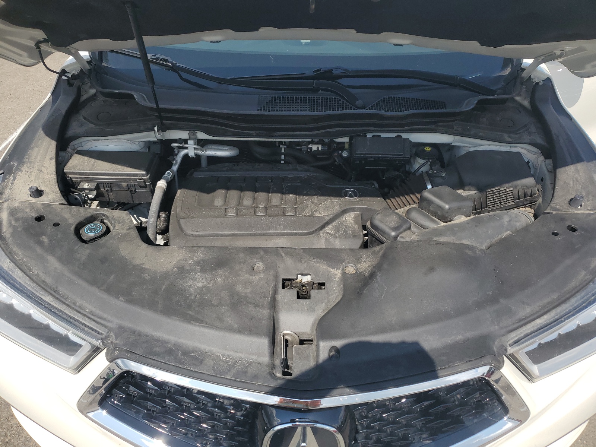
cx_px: 298
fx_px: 448
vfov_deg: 53.1
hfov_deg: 67.3
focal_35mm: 26
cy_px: 224
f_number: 1.5
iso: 50
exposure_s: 1/2500
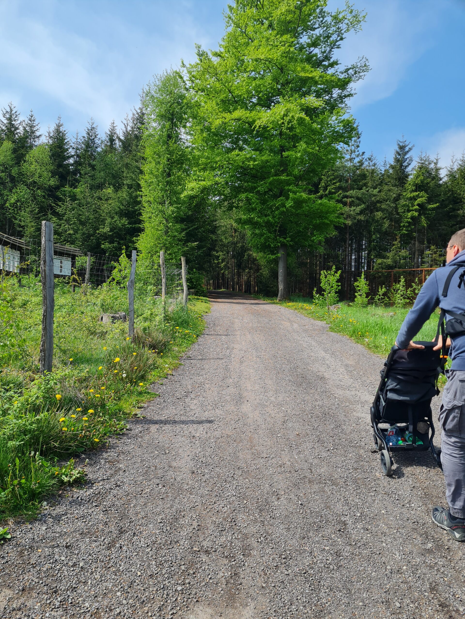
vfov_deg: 67.3
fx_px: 466
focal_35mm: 26
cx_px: 232
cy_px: 310
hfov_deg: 53.1
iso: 50
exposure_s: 1/2028
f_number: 1.8
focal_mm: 5.4
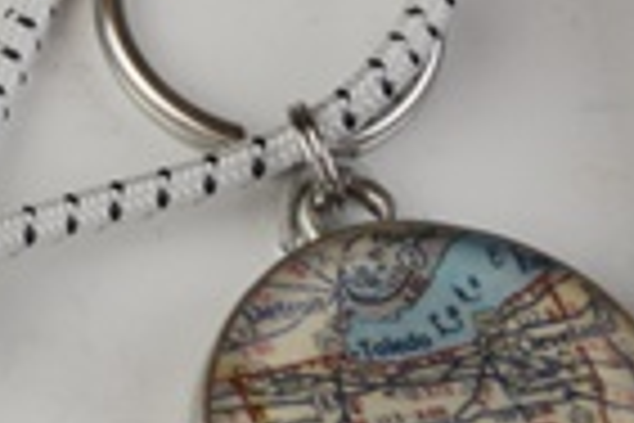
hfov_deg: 12.0
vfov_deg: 8.9
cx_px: -634
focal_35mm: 153
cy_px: 32
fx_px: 2694
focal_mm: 24
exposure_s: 1/200
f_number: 7.1
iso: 200
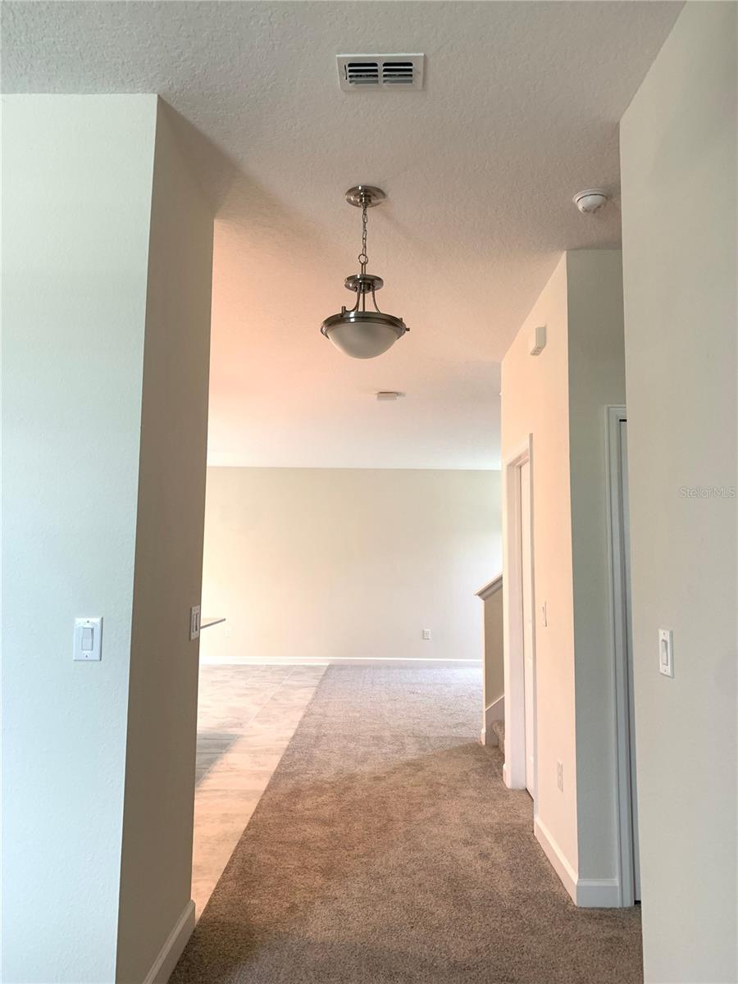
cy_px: 492
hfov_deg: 53.1
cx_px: 369
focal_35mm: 26
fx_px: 739
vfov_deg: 67.3
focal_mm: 4.25
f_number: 1.8
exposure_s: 1/60
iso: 160
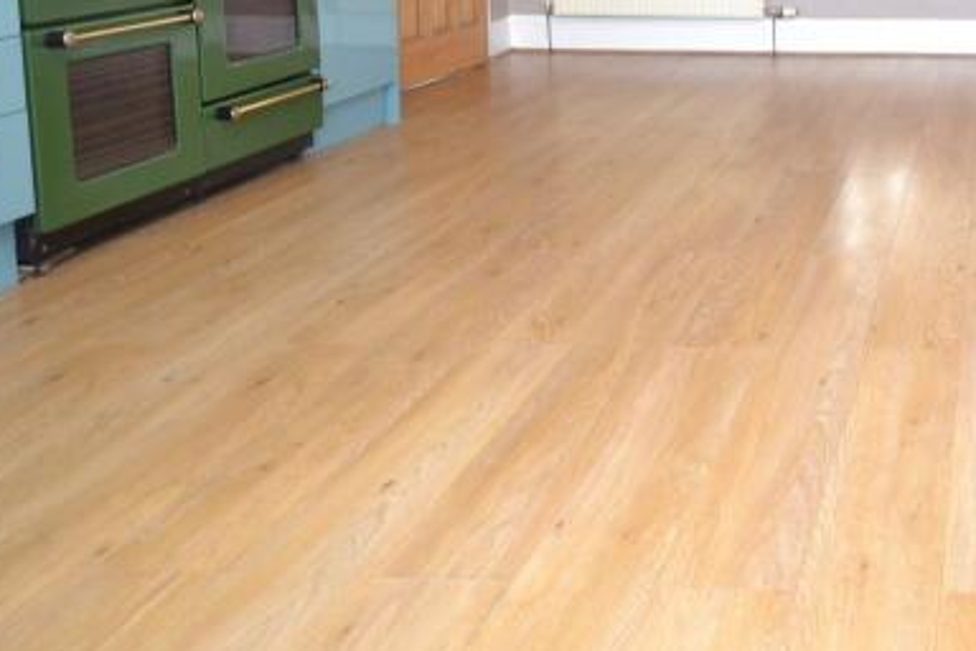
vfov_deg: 30.8
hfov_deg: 40.9
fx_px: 1084
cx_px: 1019
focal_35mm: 40
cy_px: -11
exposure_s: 1/60
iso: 450
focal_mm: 10
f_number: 3.5
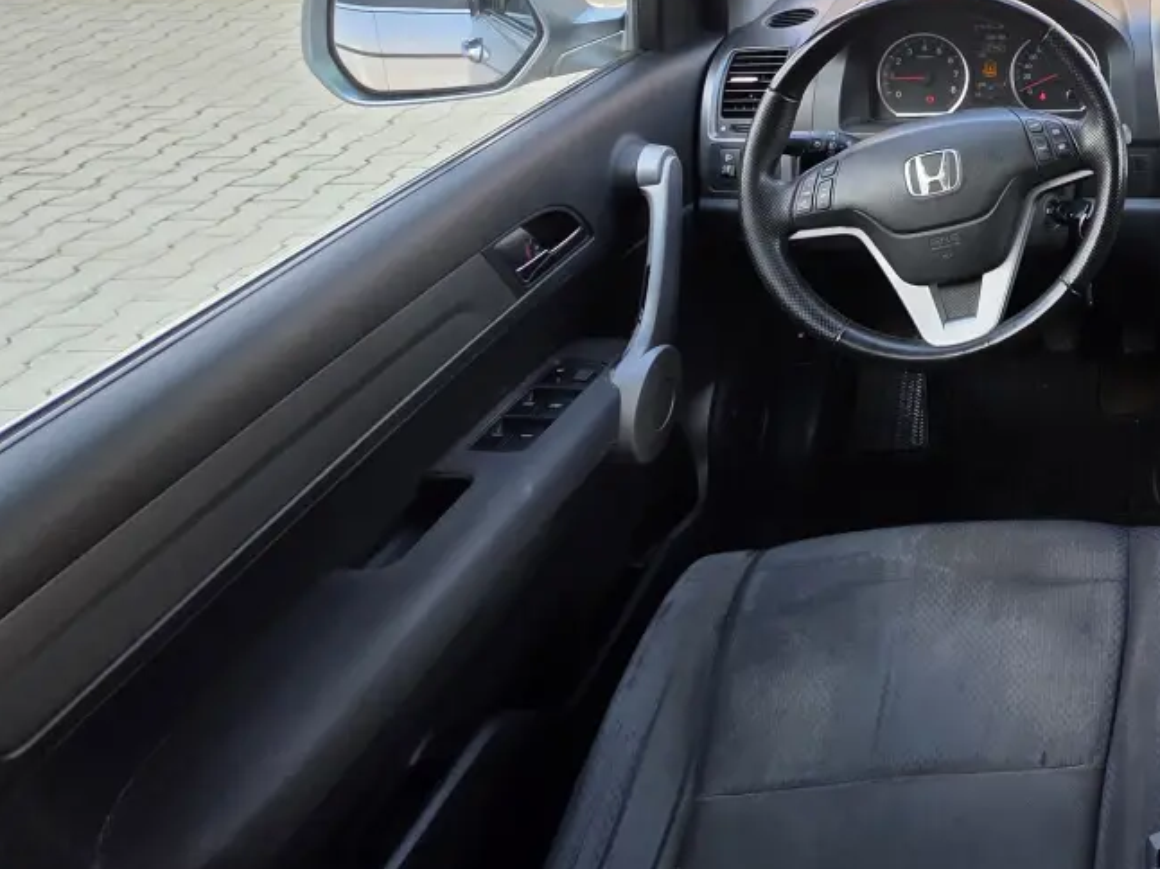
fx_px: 971
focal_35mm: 29
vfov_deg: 42.4
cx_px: 1262
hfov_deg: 46.4
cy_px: 23
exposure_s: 1/100
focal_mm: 2.2
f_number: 1.9
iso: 20
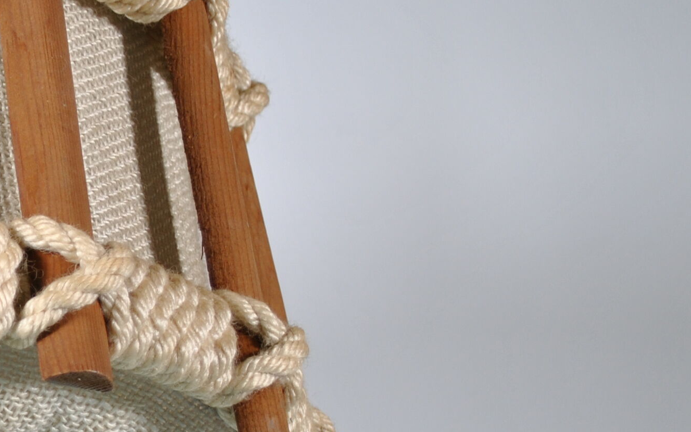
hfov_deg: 15.4
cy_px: 316
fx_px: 2439
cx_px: -189
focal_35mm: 129
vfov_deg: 10.1
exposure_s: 1/60
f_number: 4.5
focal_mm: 29
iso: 200
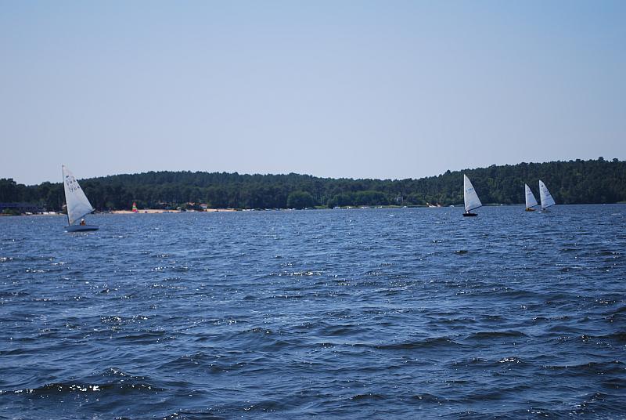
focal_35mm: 82
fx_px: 1437
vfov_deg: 16.6
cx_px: 313
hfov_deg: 24.6
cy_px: 210
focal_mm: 55
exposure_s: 1/500
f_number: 5.6
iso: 100
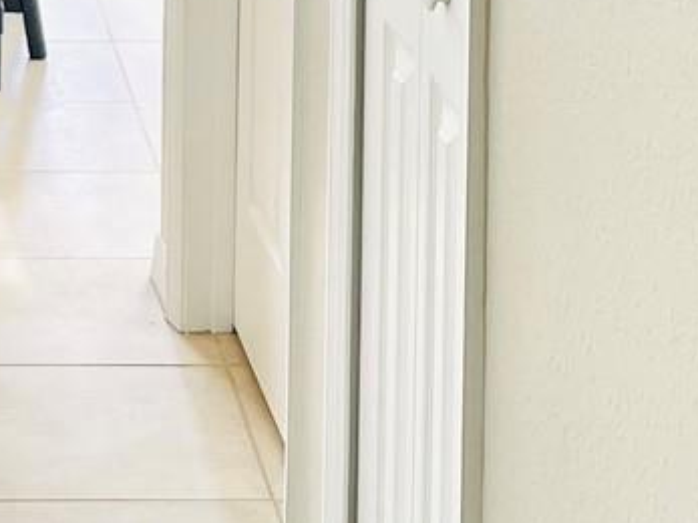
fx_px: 2419
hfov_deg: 15.9
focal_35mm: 120
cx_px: -97
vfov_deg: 11.1
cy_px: -561
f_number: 1.6
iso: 40
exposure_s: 1/120
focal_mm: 4.2
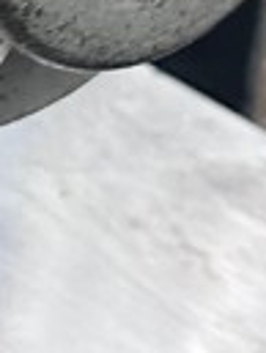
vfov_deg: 12.6
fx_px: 1545
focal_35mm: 151
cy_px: -133
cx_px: -370
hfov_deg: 8.9
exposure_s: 1/60
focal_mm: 6.86
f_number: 1.78
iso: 320
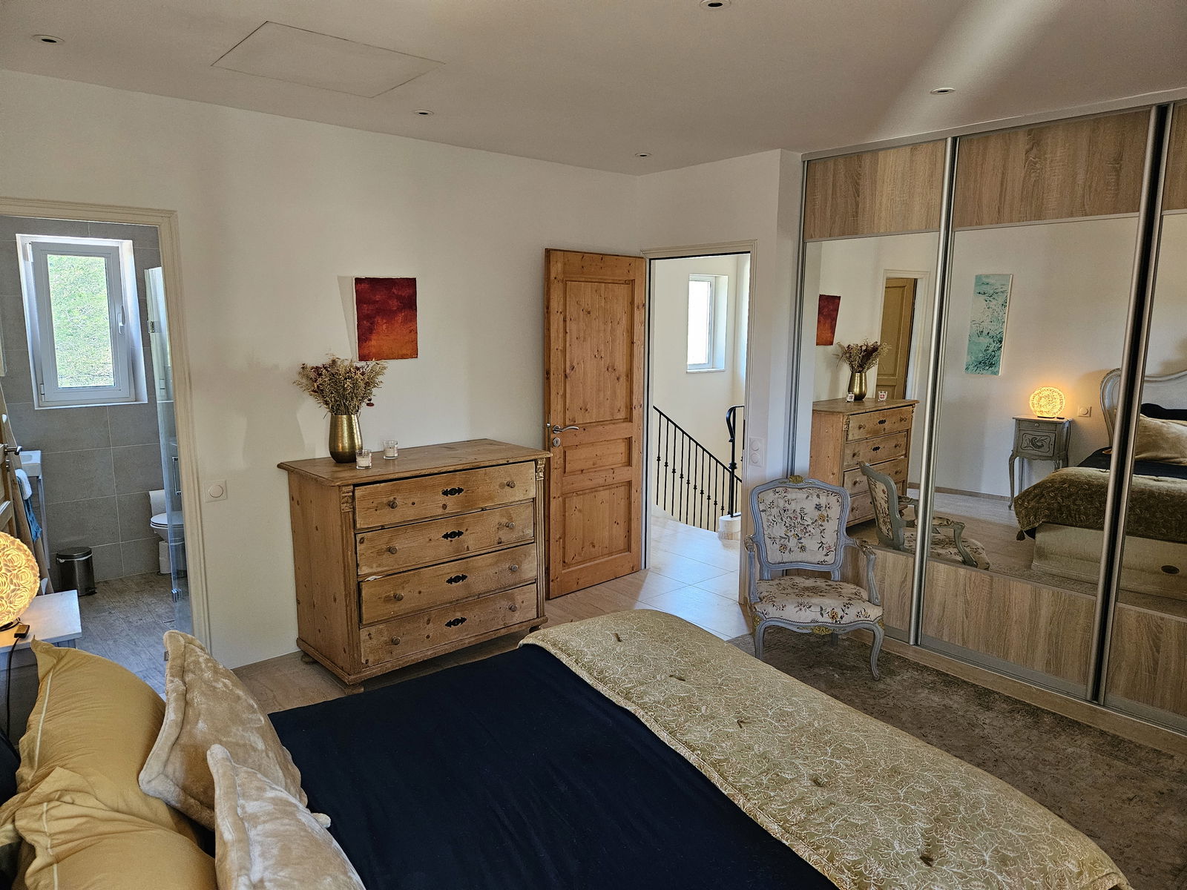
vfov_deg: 58.9
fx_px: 789
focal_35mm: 23
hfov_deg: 73.9
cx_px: 594
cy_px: 445
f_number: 1.8
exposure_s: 1/50
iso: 500
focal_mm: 5.4
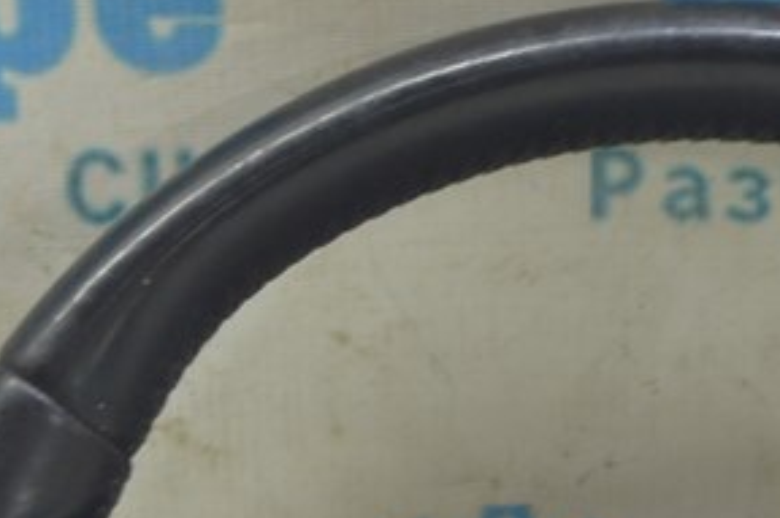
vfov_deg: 7.2
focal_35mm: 187
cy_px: 864
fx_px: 4040
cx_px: 677
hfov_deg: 11.0
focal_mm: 35
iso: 400
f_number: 5.6
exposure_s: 1/20
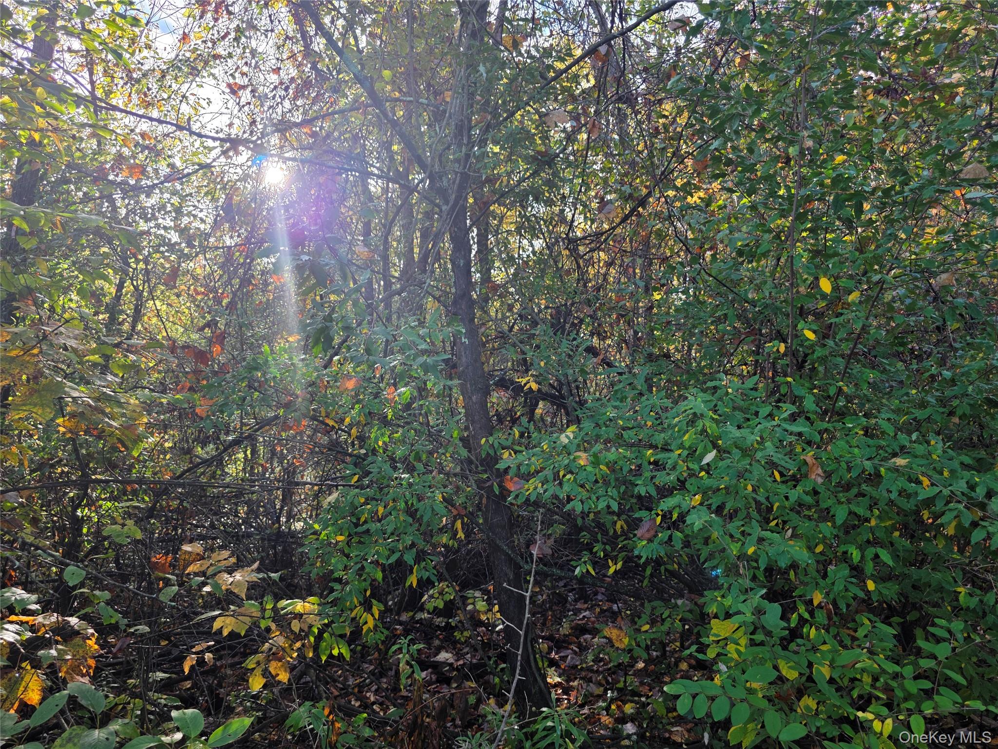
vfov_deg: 58.9
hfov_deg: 73.9
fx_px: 663
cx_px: 499
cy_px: 374
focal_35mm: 23
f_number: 1.7
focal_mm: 6.3
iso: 50
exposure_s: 1/180
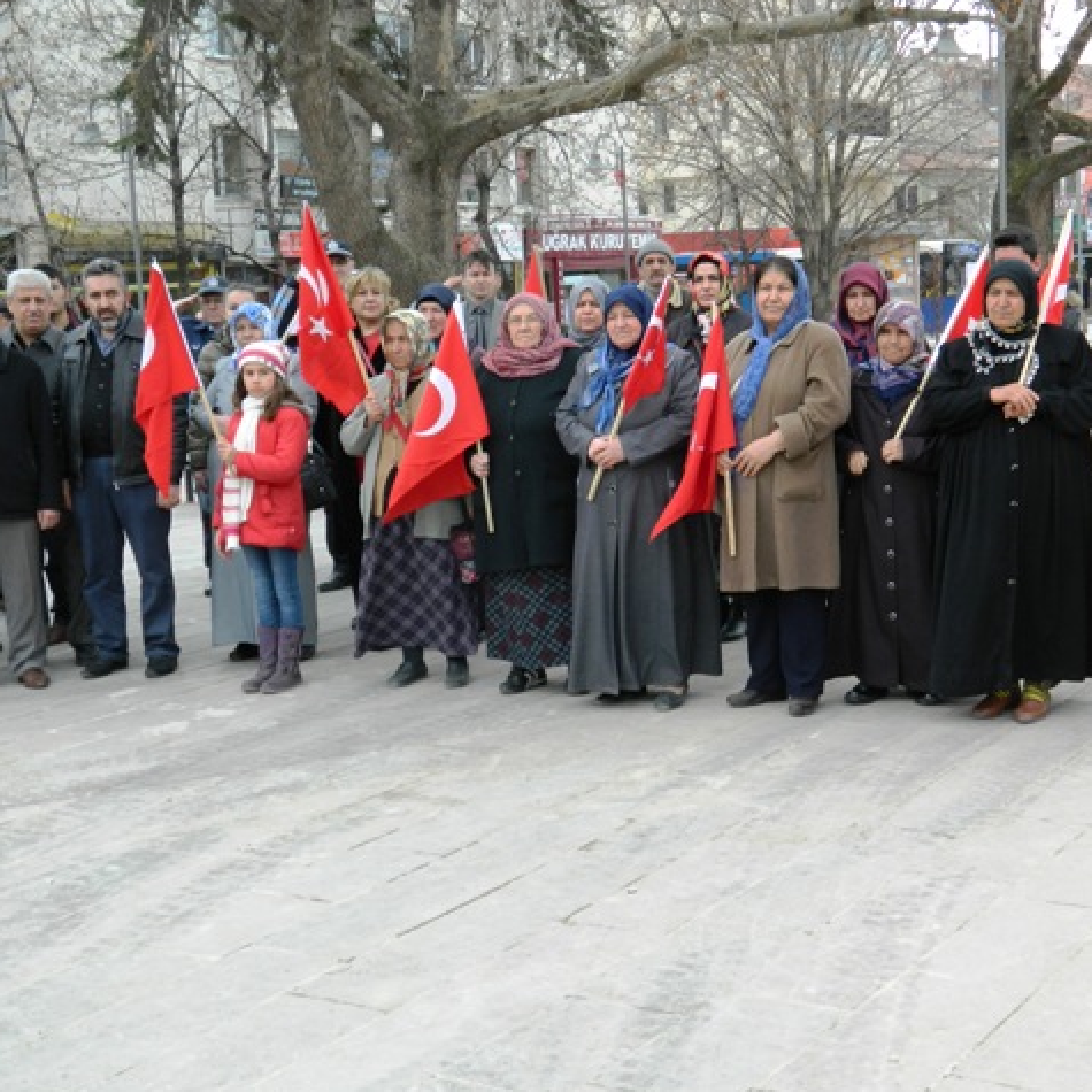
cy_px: 549
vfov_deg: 30.6
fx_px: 1999
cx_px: 660
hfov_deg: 30.5
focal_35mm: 56
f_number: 3.6
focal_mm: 8.4
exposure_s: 1/200
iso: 80
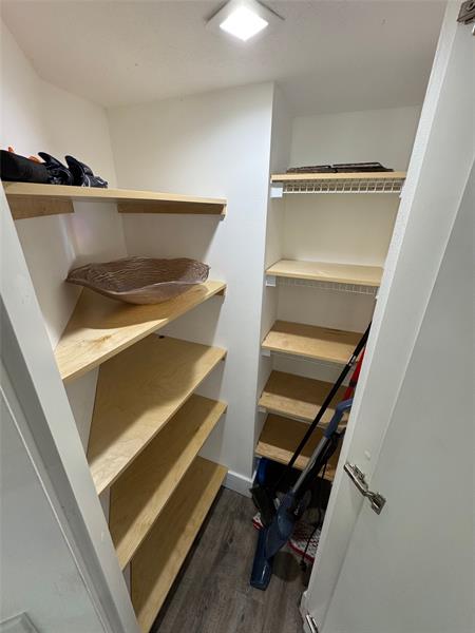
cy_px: 316
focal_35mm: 14
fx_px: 256
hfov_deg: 85.7
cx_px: 238
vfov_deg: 102.1
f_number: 2.2
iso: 200
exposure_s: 1/120
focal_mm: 2.22
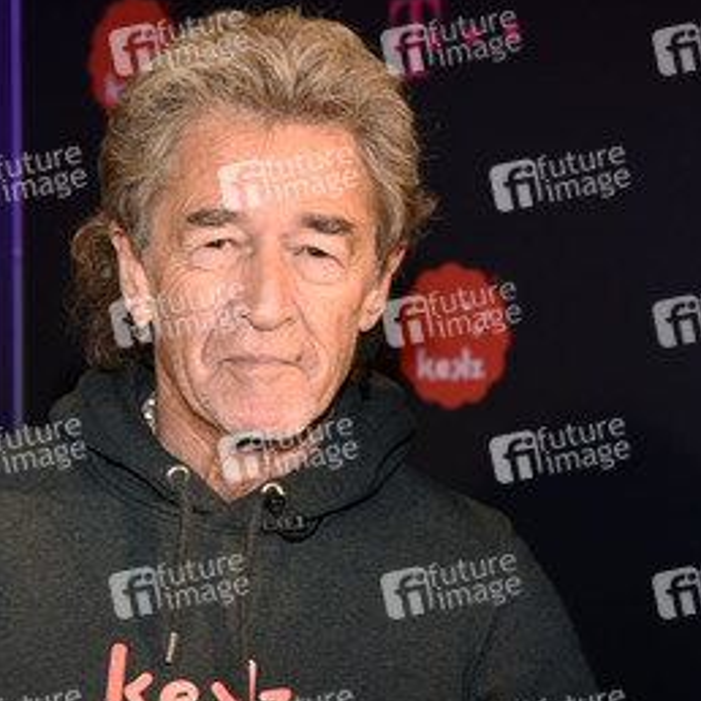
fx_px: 2383
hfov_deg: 16.7
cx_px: 216
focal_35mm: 104
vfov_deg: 16.7
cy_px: 383
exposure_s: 1/125
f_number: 6.3
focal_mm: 70
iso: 1600
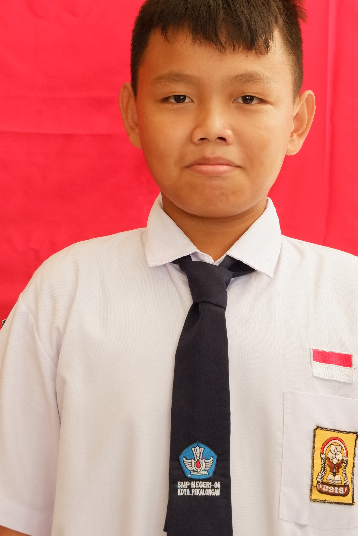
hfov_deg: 14.7
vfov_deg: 21.9
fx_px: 1387
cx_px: 220
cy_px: 233
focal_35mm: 93
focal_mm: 50
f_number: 5.6
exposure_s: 1/70
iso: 3200
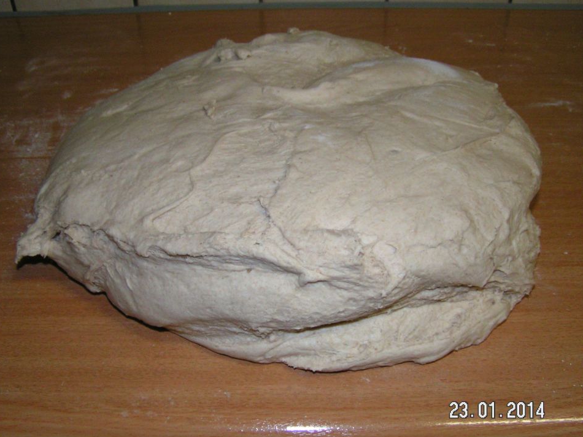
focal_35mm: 40
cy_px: 225
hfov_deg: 46.8
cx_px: 289
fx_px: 674
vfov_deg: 36.0
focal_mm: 5.8
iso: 200
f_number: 2.8
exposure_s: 1/40
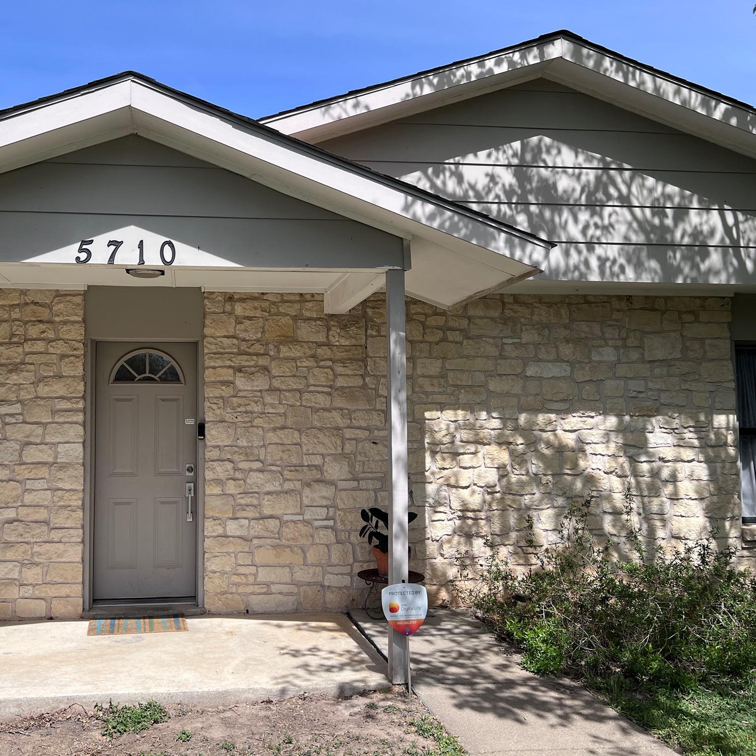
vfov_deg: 52.5
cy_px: 375
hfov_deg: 51.7
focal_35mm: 31
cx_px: 262
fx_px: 766
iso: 50
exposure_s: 1/3968
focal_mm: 5.7
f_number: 1.5
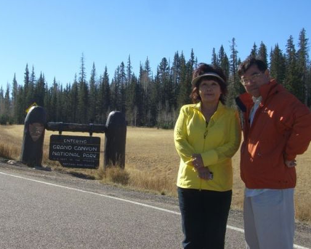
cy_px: 104
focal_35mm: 68
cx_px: 135
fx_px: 626
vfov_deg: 22.5
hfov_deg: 27.9
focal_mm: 9
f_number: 5.2
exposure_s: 1/320
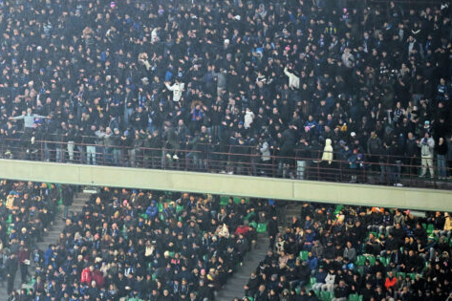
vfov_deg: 5.3
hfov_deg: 7.9
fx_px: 3263
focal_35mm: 260
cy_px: 12
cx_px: 5
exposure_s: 1/130
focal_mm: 120
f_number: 4
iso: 1600
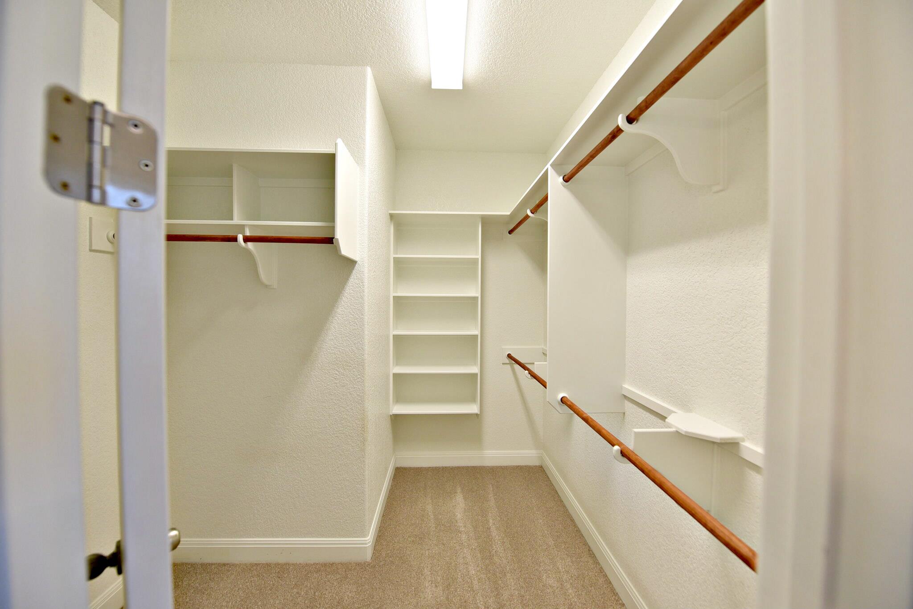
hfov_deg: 104.2
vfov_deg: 81.3
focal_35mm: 14
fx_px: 355
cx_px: 456
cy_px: 304
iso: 400
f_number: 4
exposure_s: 1/80
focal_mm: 14
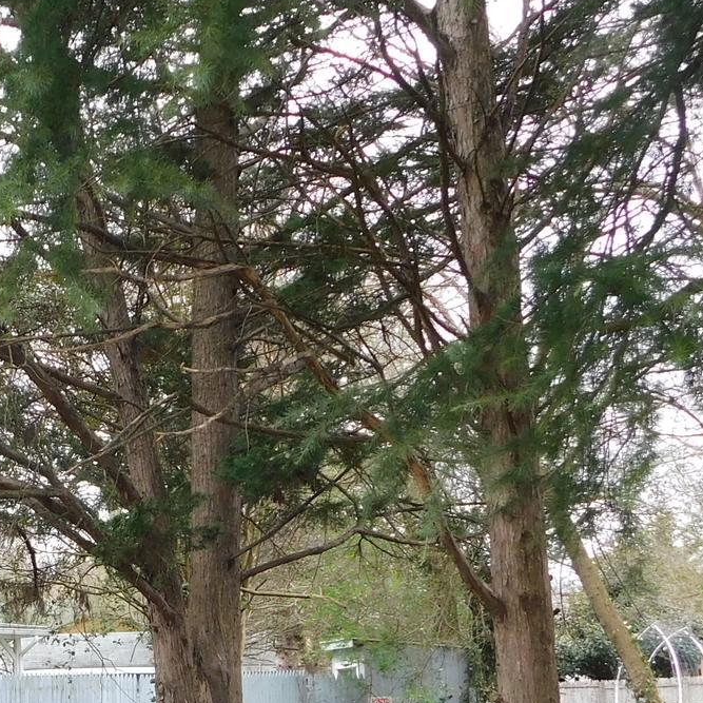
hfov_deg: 21.2
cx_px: -134
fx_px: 1746
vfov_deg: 22.5
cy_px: 564
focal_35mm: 76
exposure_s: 1/80
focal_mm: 4.9
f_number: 3.2
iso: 125
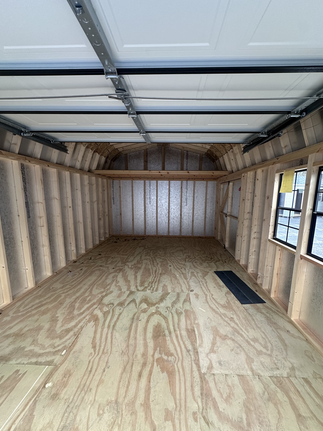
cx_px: 167
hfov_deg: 81.7
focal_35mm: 15
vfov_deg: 98.1
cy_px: 224
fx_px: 187
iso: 125
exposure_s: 1/99
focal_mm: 2.22
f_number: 2.2
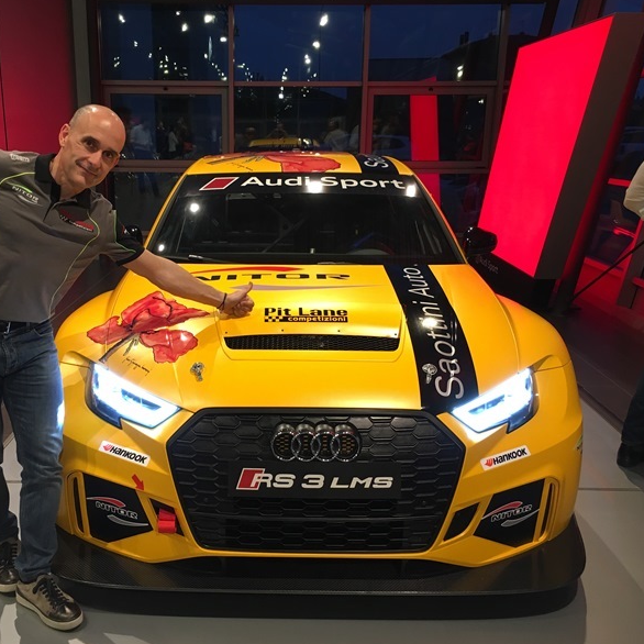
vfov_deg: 47.2
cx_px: 267
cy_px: 322
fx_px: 737
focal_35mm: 35
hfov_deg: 47.0
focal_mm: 4.15
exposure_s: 1/33
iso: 50
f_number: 2.2
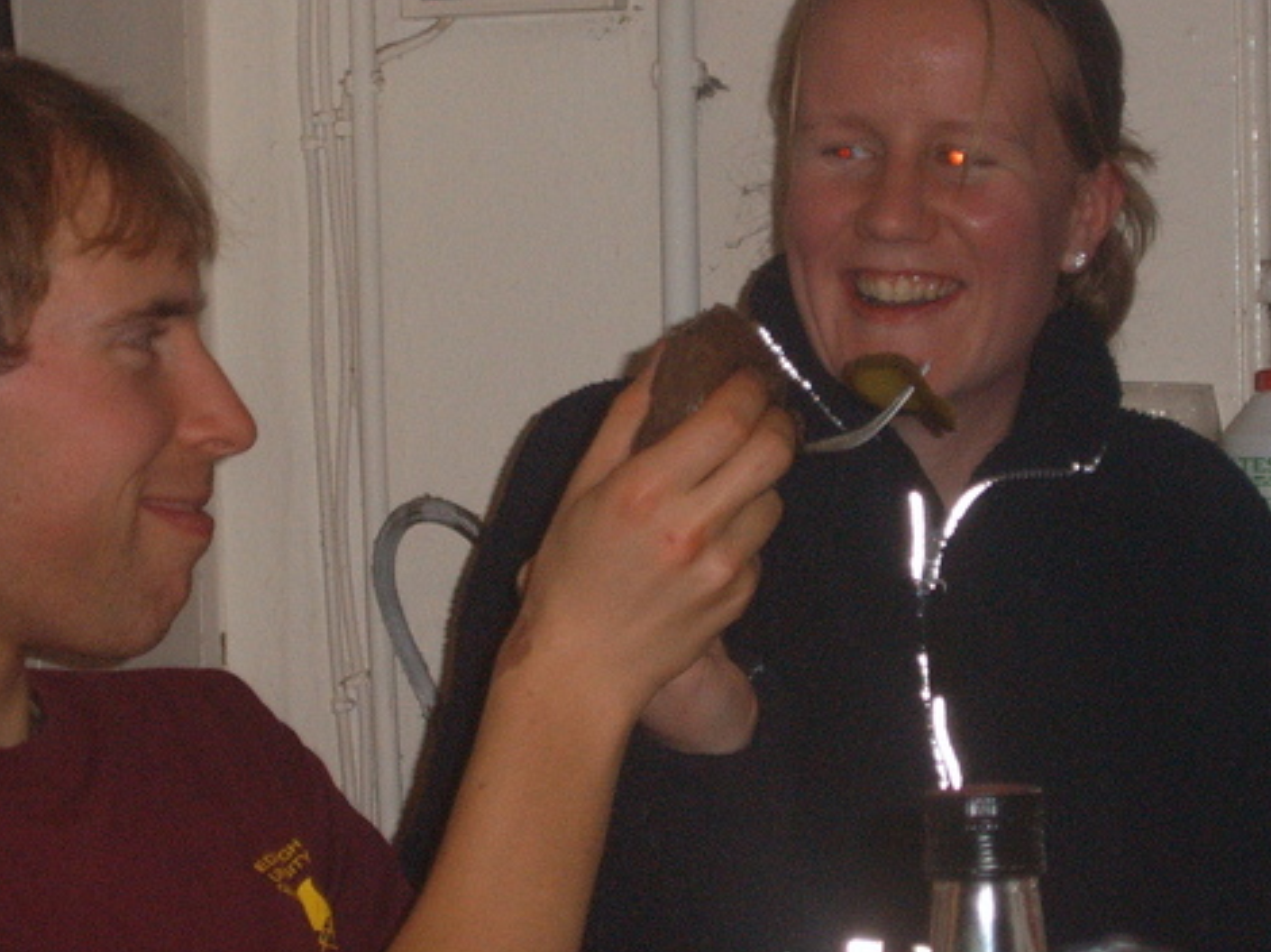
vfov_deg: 9.9
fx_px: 5468
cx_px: 561
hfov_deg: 13.3
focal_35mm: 149
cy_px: 425
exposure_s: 1/60
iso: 152
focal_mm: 17.4
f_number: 4.8
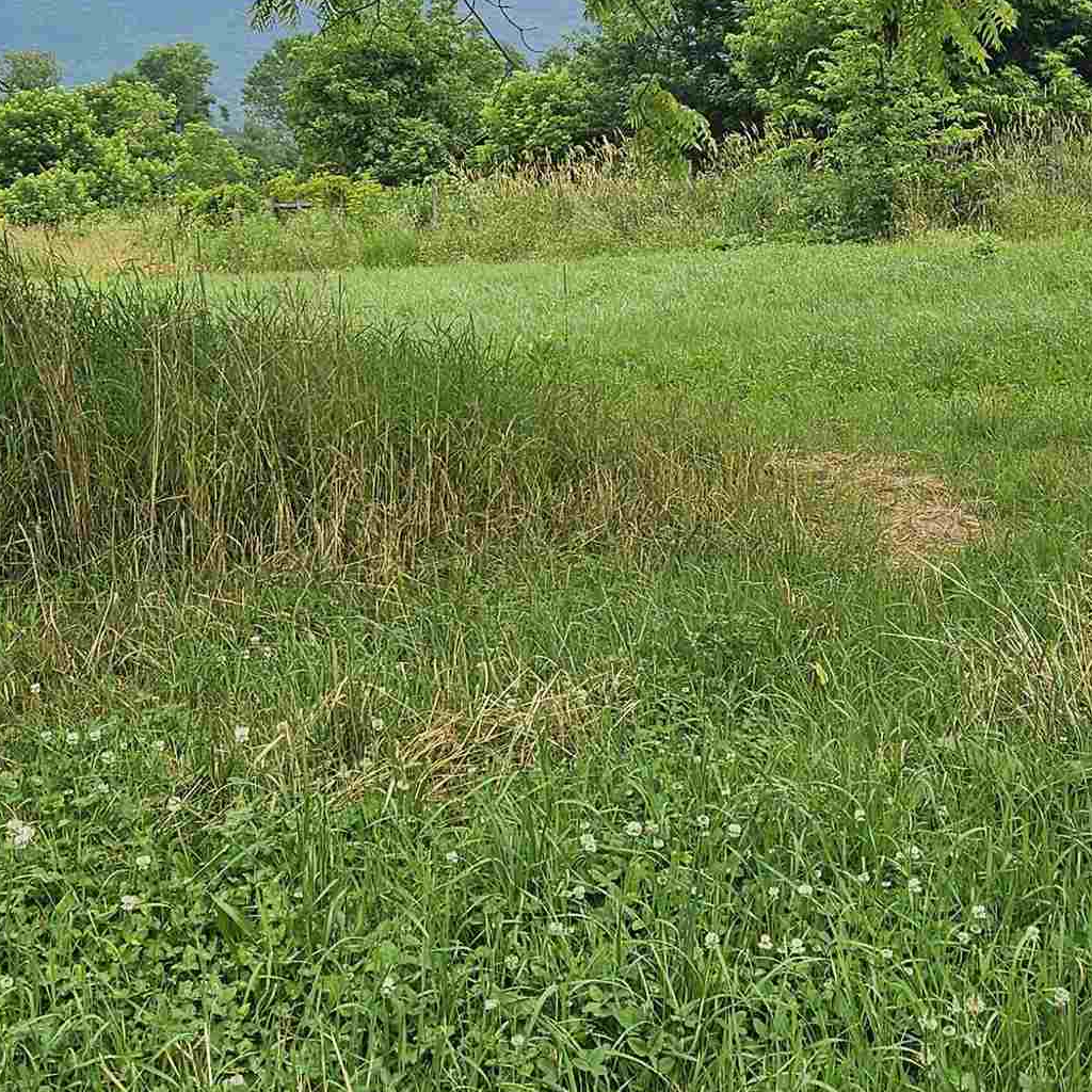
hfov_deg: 28.1
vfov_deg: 27.2
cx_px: 500
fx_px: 2177
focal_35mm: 61
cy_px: 128
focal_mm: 5.4
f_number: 1.8
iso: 25
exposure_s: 1/298
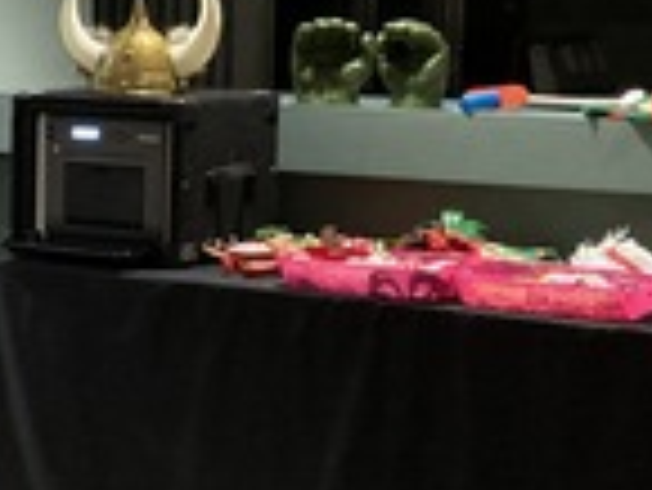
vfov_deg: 12.7
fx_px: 2187
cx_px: -274
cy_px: 81
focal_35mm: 116
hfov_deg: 15.8
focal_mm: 3.99
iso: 400
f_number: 1.8
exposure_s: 1/30
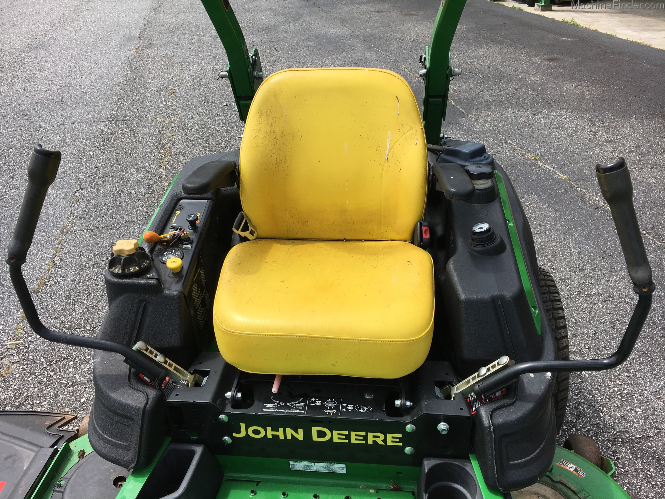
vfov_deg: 48.2
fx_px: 557
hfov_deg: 61.7
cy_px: 250
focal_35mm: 29
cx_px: 332
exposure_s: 1/1326
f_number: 2.2
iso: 25
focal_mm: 4.15
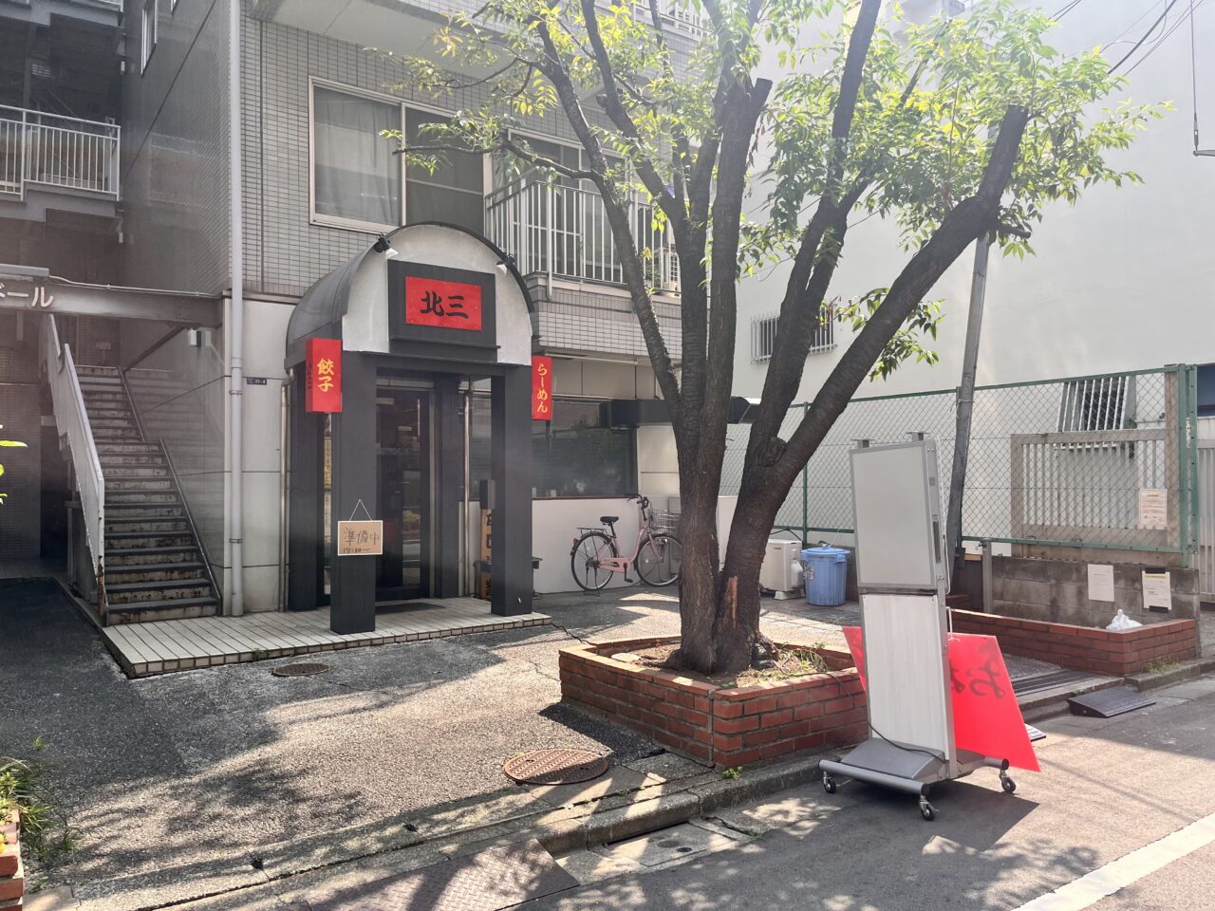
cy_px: 456
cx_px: 608
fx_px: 913
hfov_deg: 67.3
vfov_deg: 53.1
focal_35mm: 26
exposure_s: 1/810
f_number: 1.6
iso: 50
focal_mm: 5.1
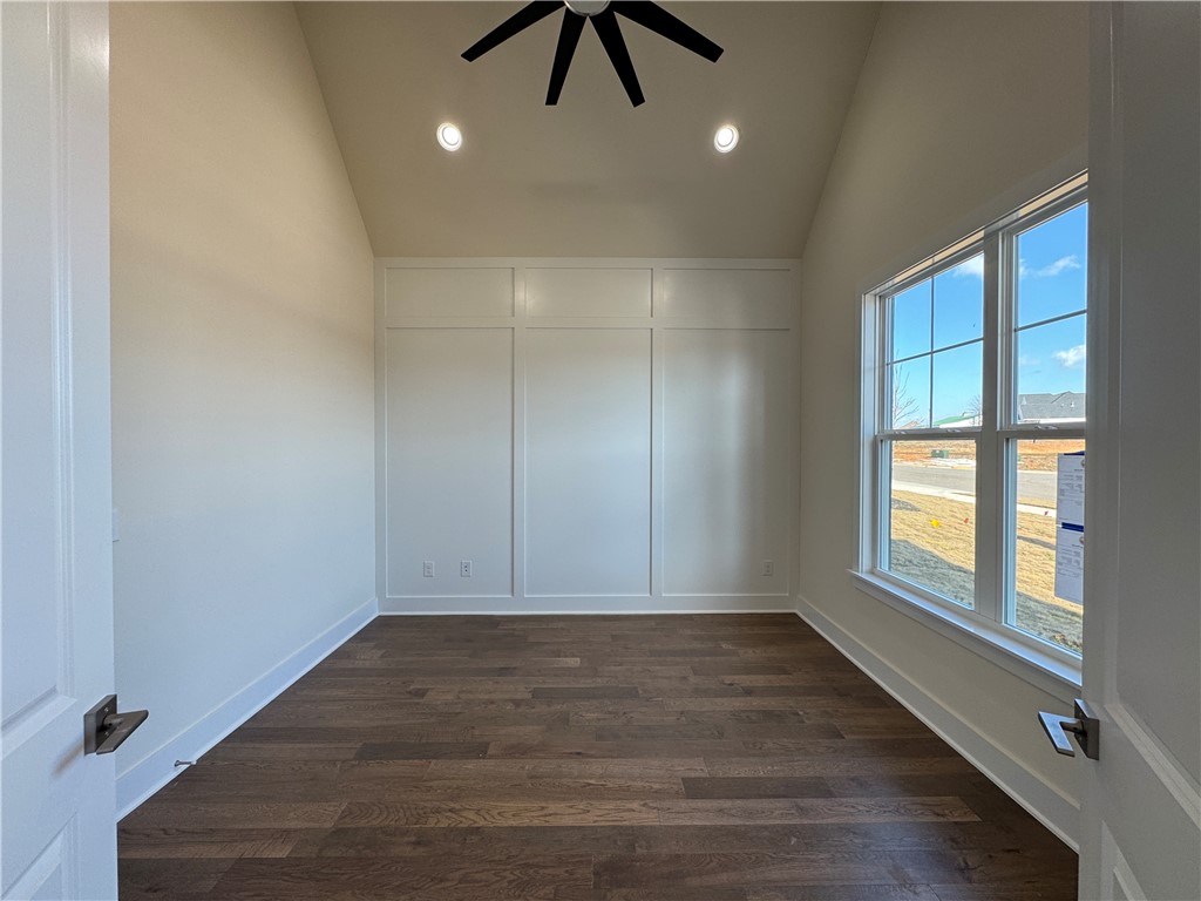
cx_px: 600
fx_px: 486
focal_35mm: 14
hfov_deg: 102.1
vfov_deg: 85.7
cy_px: 450
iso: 100
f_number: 2.2
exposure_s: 1/120
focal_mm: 2.22
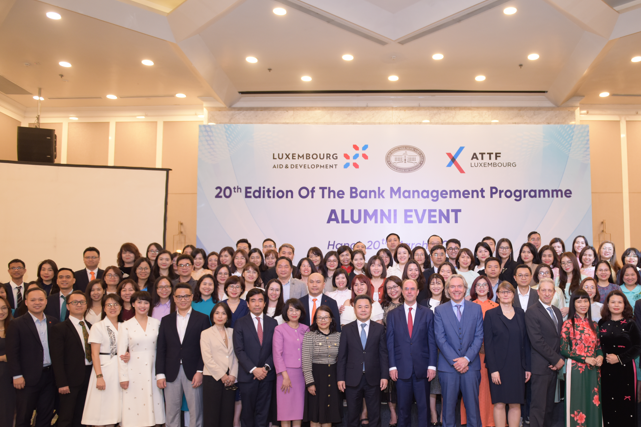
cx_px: 394
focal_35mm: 32
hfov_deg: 58.1
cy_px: 261
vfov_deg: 40.9
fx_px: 570
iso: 800
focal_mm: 24
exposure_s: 1/125
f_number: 2.8
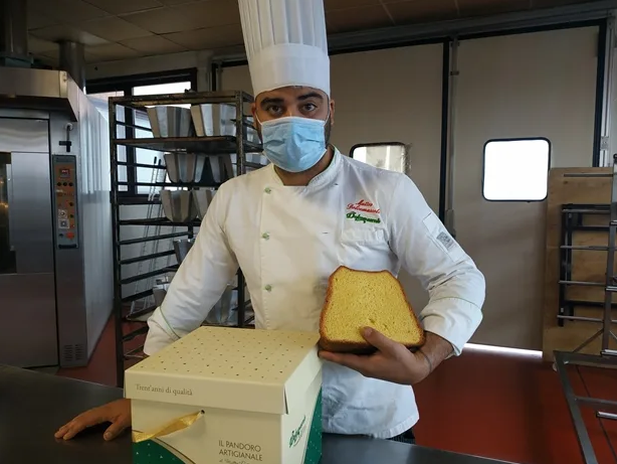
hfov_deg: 69.3
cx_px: 320
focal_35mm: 25
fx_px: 446
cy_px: 240
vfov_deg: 54.9
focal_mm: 3.94
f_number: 1.9
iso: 200
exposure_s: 1/33
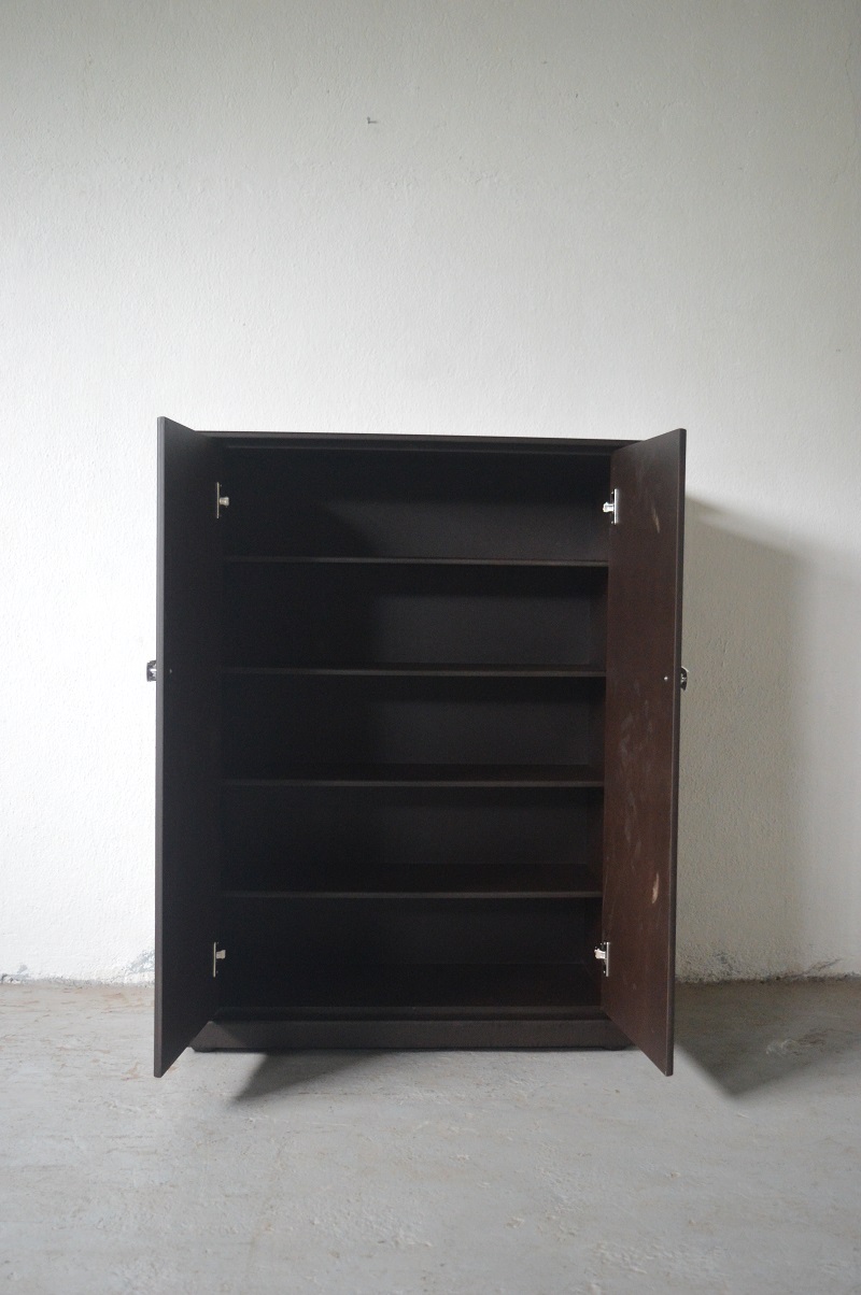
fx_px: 1348
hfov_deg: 35.4
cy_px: 648
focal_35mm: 38
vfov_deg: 51.3
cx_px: 430
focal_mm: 25
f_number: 4
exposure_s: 1/60
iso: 2000
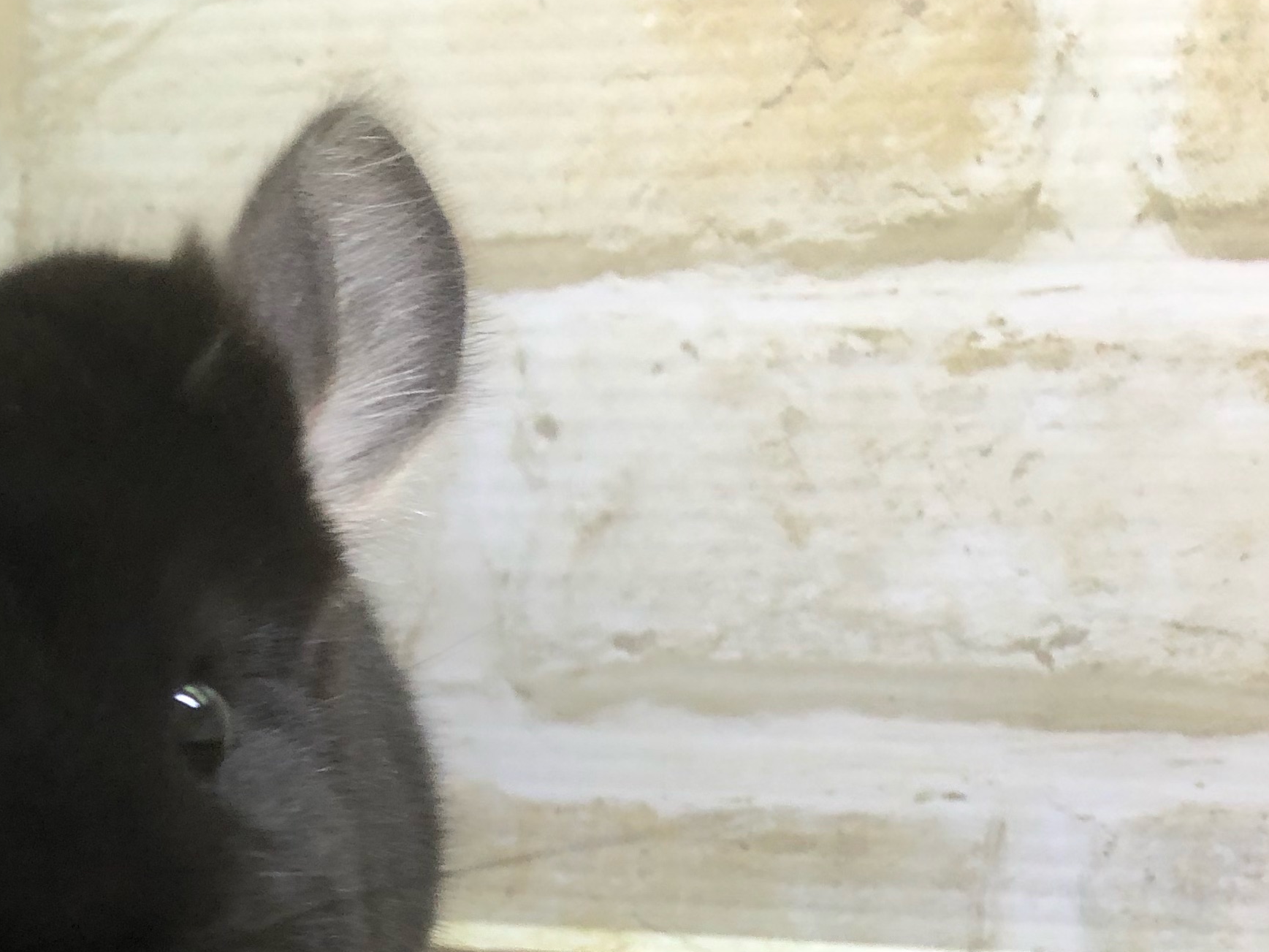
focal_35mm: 65
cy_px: 1047
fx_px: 2383
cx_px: -198
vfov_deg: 21.4
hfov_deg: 26.9
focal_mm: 3.99
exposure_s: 1/30
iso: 25
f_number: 1.8
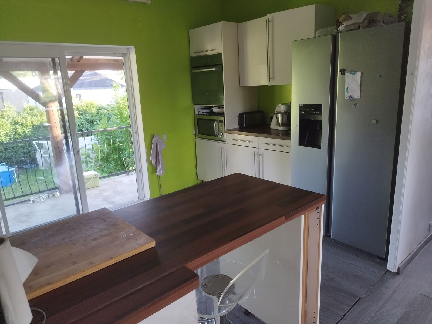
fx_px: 300
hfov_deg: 71.6
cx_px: 216
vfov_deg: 56.8
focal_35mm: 24
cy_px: 162
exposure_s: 1/50
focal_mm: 5.89
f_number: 1.89
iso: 140
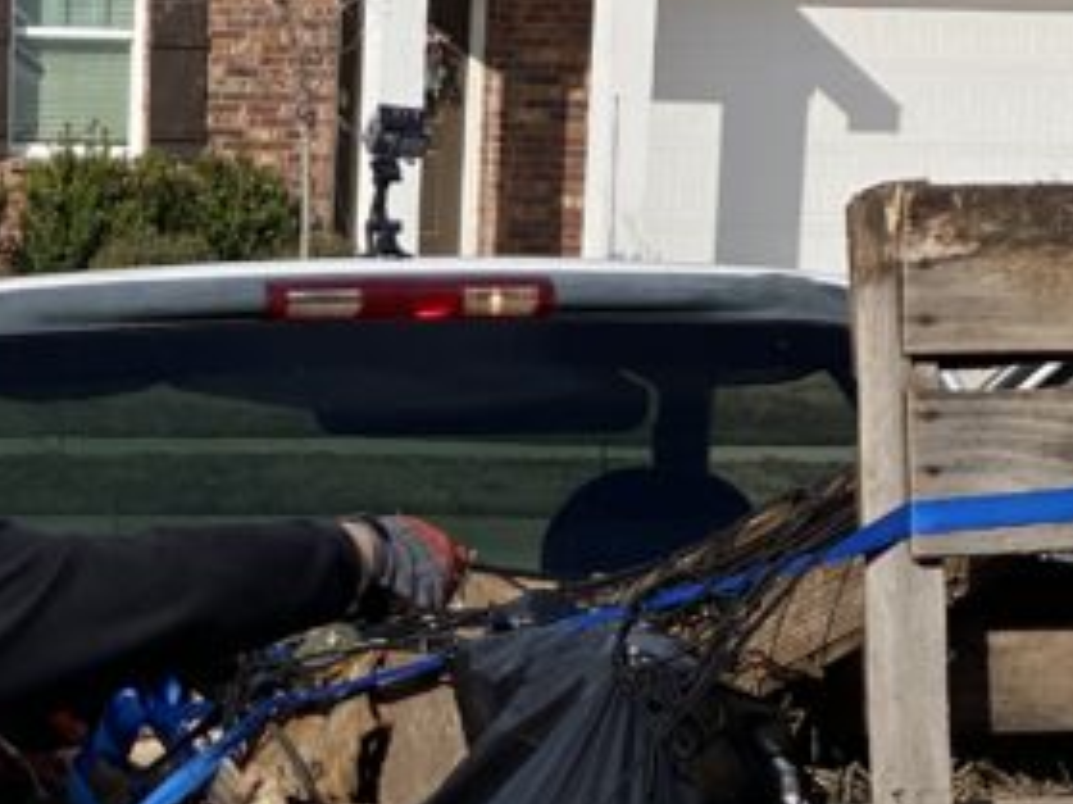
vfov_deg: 7.7
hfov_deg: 10.3
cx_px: 150
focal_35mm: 191
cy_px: 1069
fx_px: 5918
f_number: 2
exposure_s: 1/2817
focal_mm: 6
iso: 20
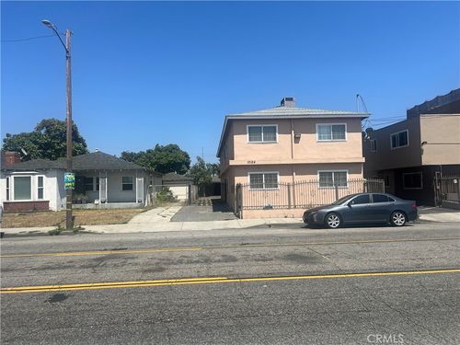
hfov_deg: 67.3
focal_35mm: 26
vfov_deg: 53.1
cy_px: 172
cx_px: 230
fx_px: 346
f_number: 1.5
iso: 50
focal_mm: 5.7
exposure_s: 1/5882
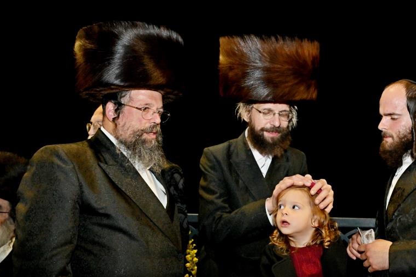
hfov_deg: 44.8
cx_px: 276
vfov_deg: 31.1
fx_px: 497
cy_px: 159
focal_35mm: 43
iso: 1600
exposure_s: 1/200
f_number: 4
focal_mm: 32
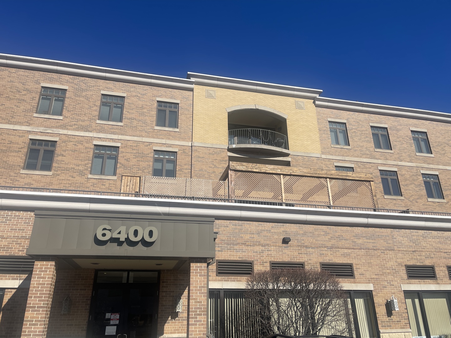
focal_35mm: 25
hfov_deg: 69.4
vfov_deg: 54.9
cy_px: 169
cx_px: 226
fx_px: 326
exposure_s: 1/5376
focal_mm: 5.1
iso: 32
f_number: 1.6
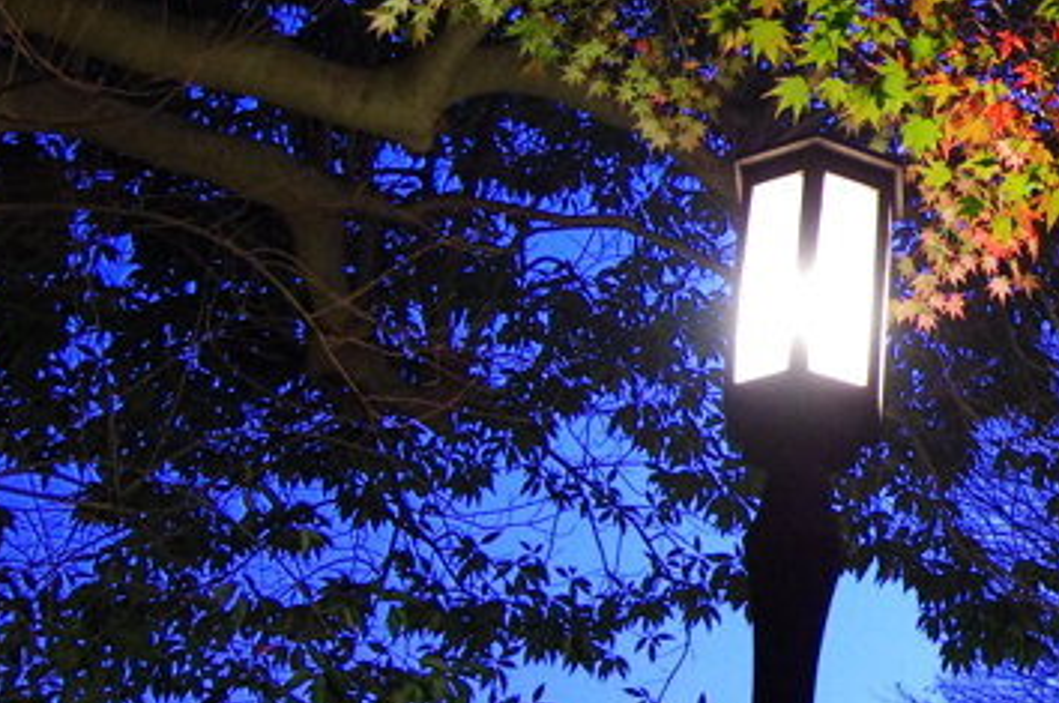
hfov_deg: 23.3
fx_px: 2291
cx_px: 1346
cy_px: 209
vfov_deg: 17.4
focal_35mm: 78
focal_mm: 18
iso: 3200
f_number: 3.5
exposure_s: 1/60
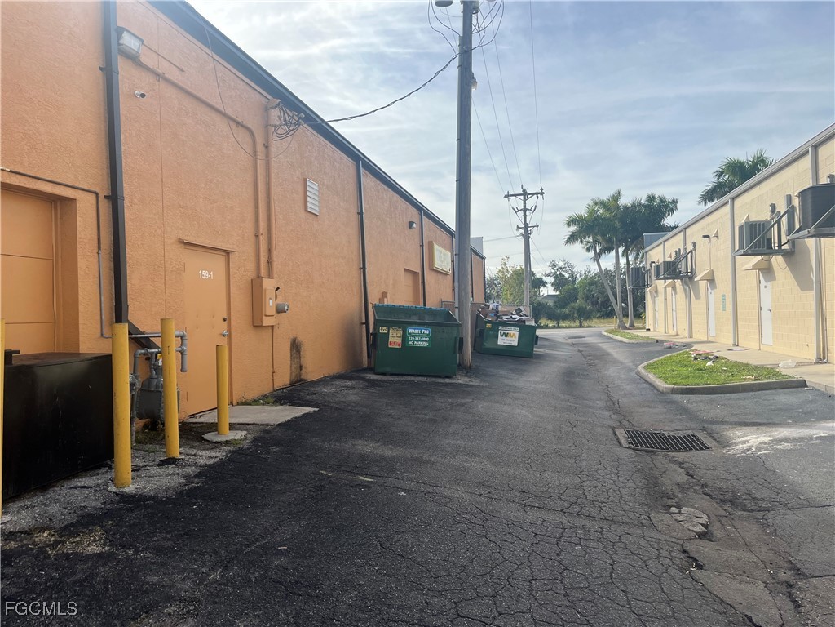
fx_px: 627
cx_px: 418
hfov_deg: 67.3
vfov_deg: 53.1
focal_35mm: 26
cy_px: 314
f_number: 1.6
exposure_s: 1/3623
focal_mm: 5.1
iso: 50
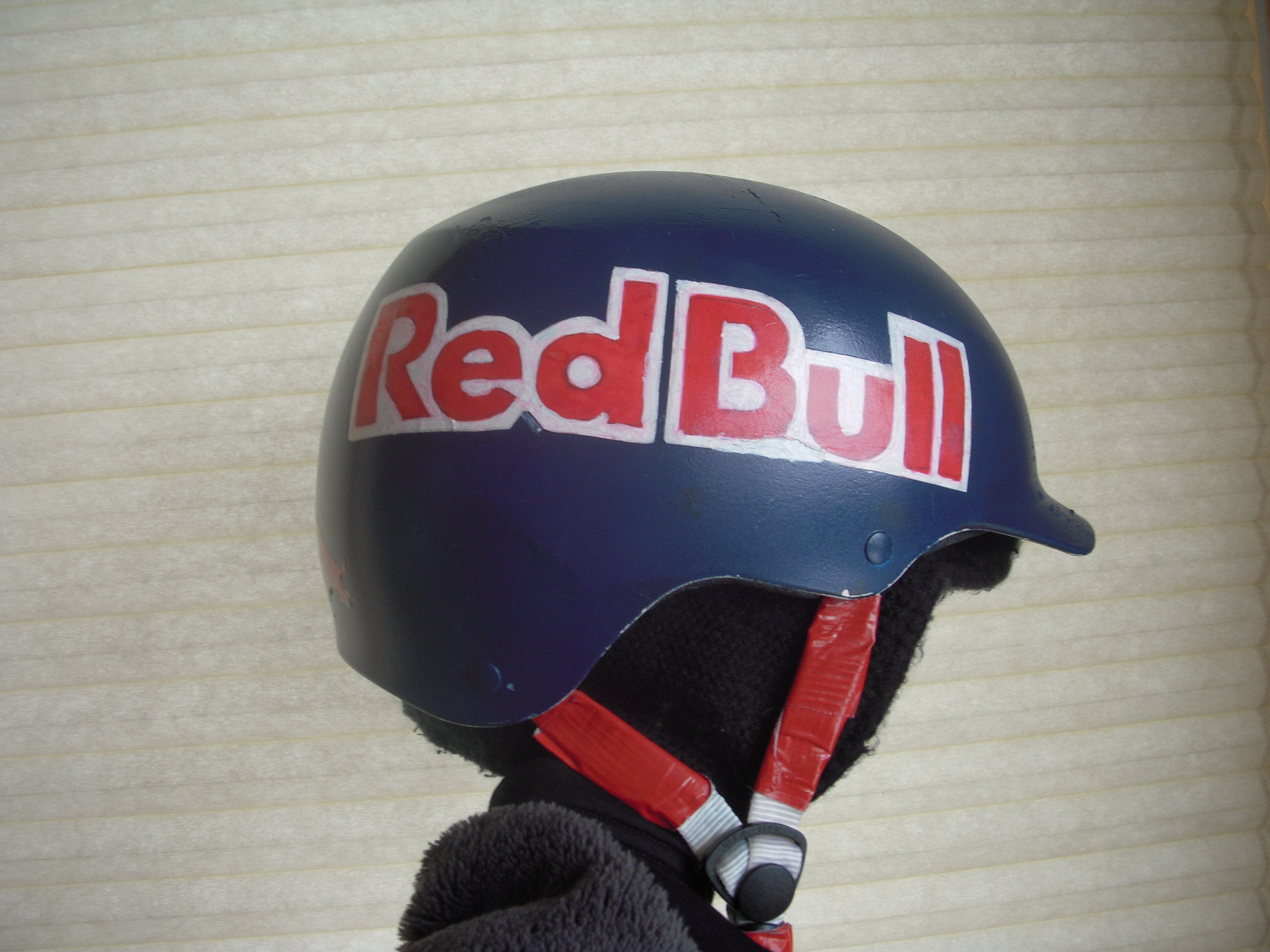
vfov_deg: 37.7
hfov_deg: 49.0
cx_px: 635
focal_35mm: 38
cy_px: 476
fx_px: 1394
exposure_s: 1/50
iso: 100
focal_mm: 6.3
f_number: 3.3
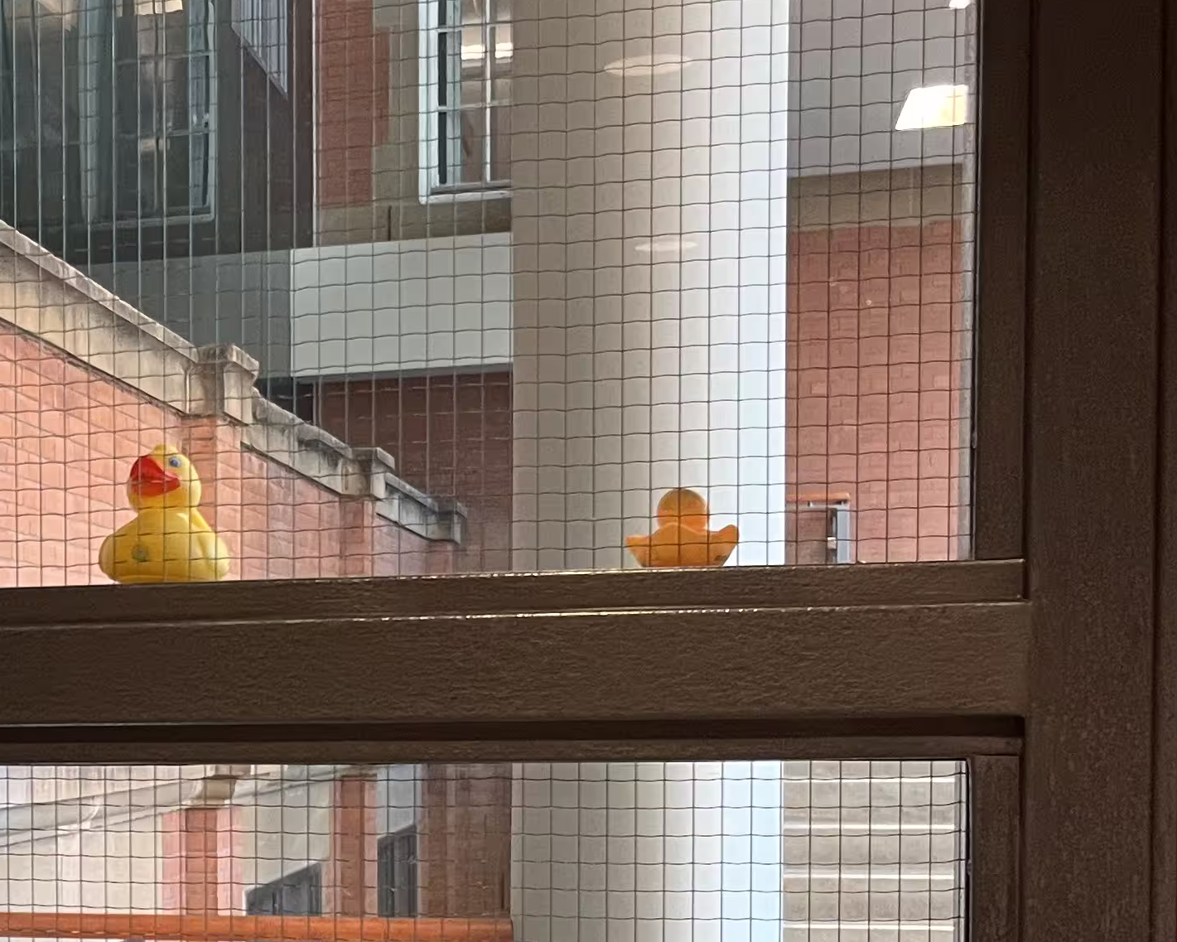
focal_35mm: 72
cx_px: -162
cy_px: 804
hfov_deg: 24.4
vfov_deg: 20.9
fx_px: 2508
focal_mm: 5.1
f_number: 1.6
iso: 160
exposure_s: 1/60
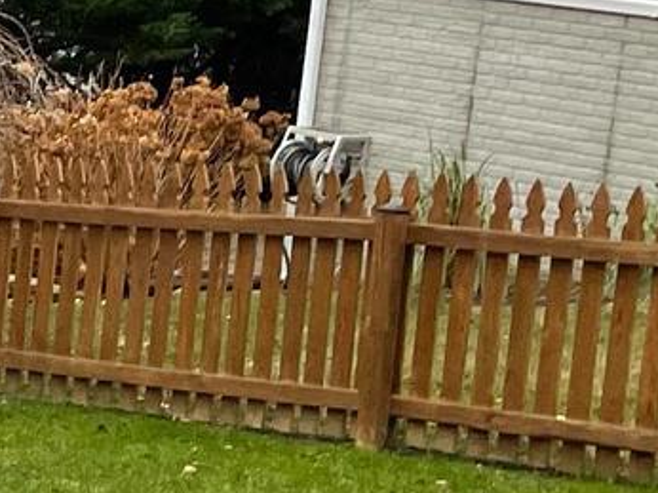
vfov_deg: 9.6
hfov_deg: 10.6
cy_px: 116
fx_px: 2925
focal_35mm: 154
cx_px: -1042
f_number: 1.6
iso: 125
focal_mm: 4.2
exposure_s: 1/110
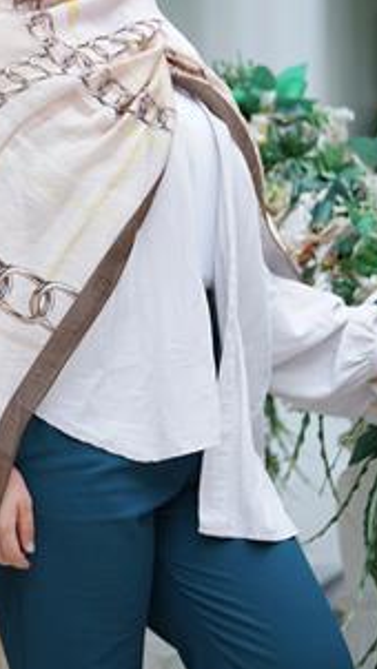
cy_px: 191
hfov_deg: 6.1
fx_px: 3517
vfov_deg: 10.9
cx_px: 71
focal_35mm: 198
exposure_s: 1/250
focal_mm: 123
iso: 100
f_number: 2.8
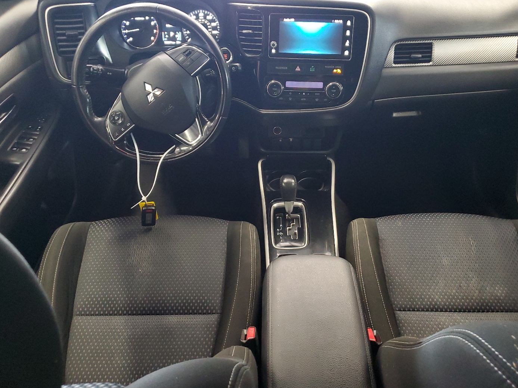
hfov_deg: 59.9
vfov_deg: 46.8
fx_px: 449
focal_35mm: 30
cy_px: 187
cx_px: 281
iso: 285
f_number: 1.5
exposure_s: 1/24
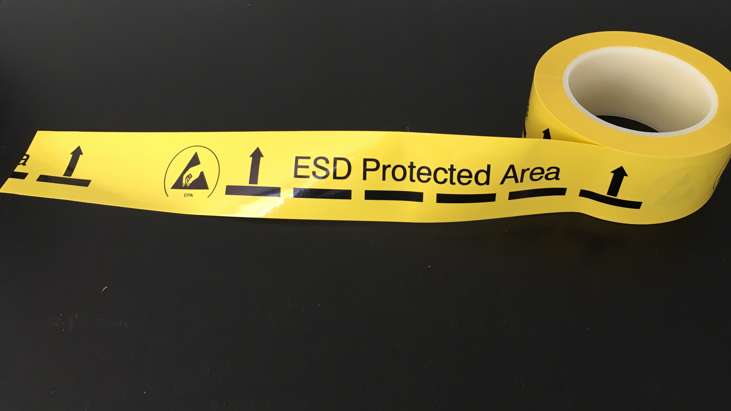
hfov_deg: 58.0
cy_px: 203
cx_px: 380
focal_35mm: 34
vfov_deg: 34.7
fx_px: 659
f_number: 2.2
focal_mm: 4.15
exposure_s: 1/33
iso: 32
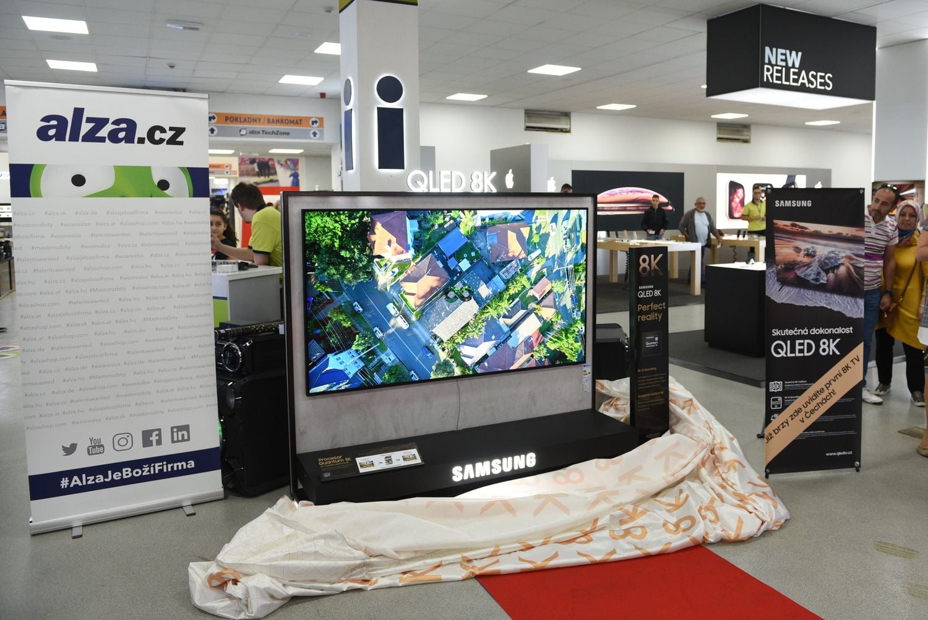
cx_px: 464
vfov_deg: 53.2
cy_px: 310
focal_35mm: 24
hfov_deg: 73.7
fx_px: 619
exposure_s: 1/180
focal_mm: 24
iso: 1250
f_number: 3.3
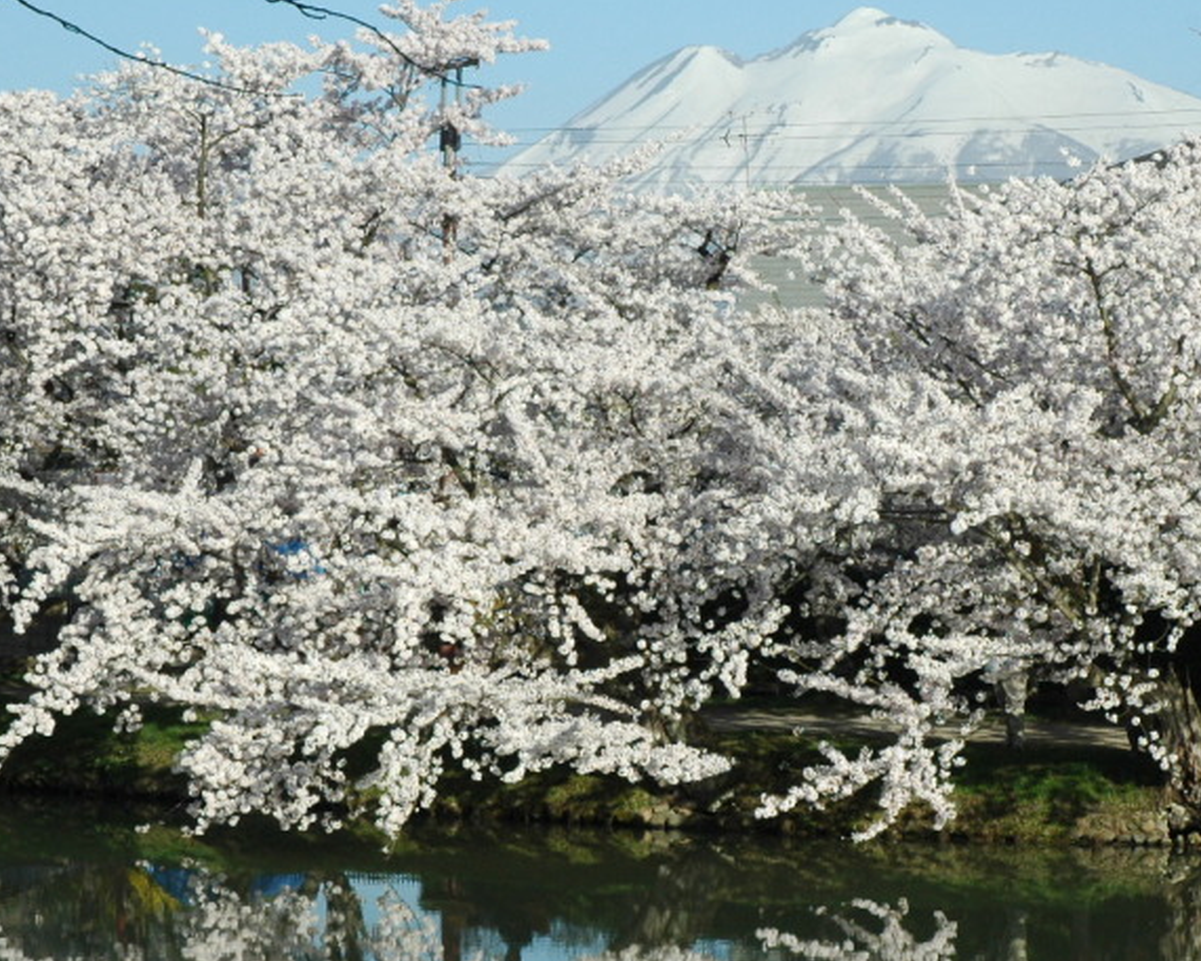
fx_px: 4302
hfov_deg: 15.8
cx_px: 835
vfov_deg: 12.7
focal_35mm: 121
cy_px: 491
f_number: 11
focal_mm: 48
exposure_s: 1/400
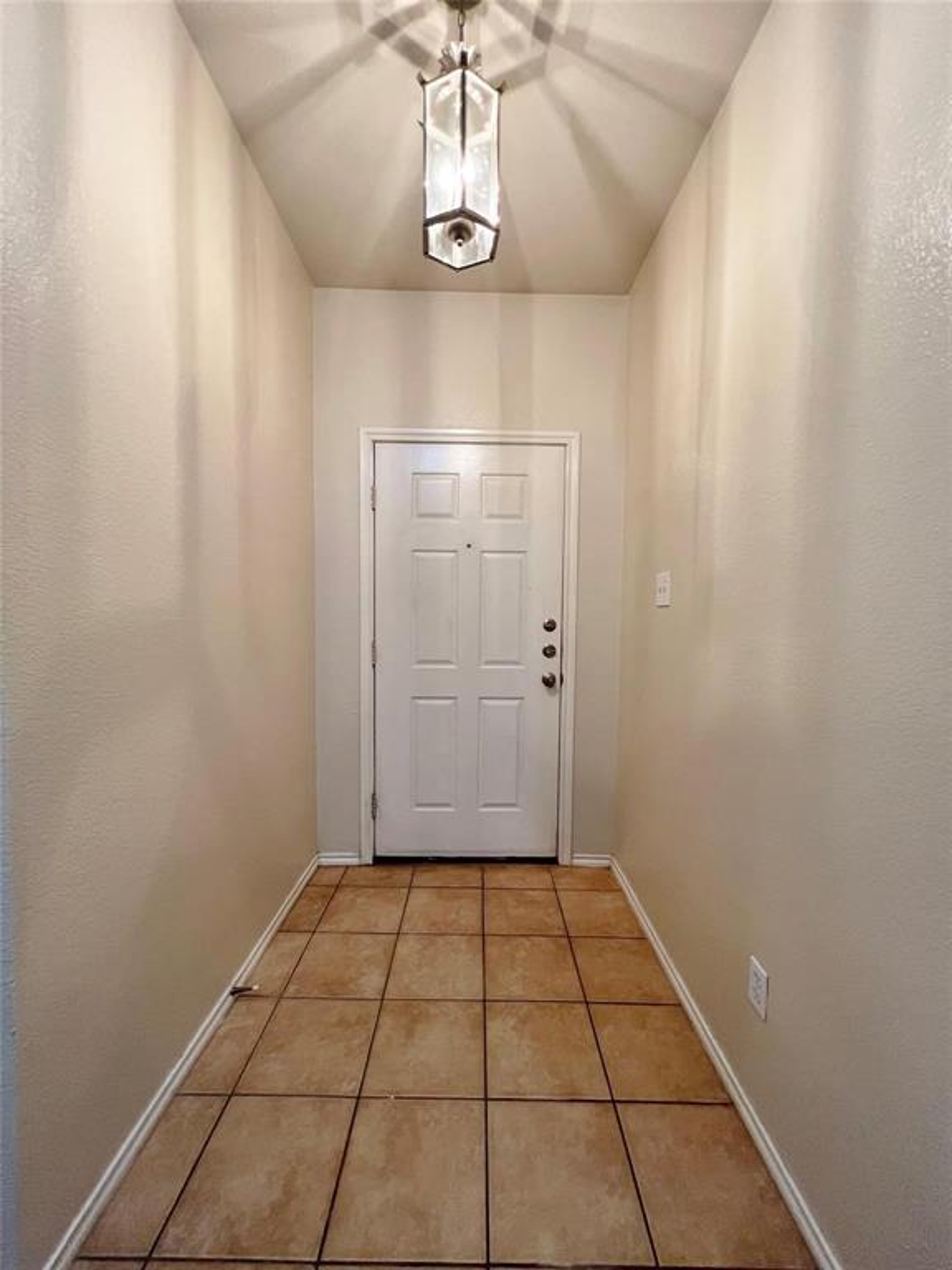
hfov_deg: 89.9
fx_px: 477
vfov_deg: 106.2
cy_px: 635
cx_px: 476
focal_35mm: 13
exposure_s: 1/60
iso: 250
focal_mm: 1.57
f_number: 1.8
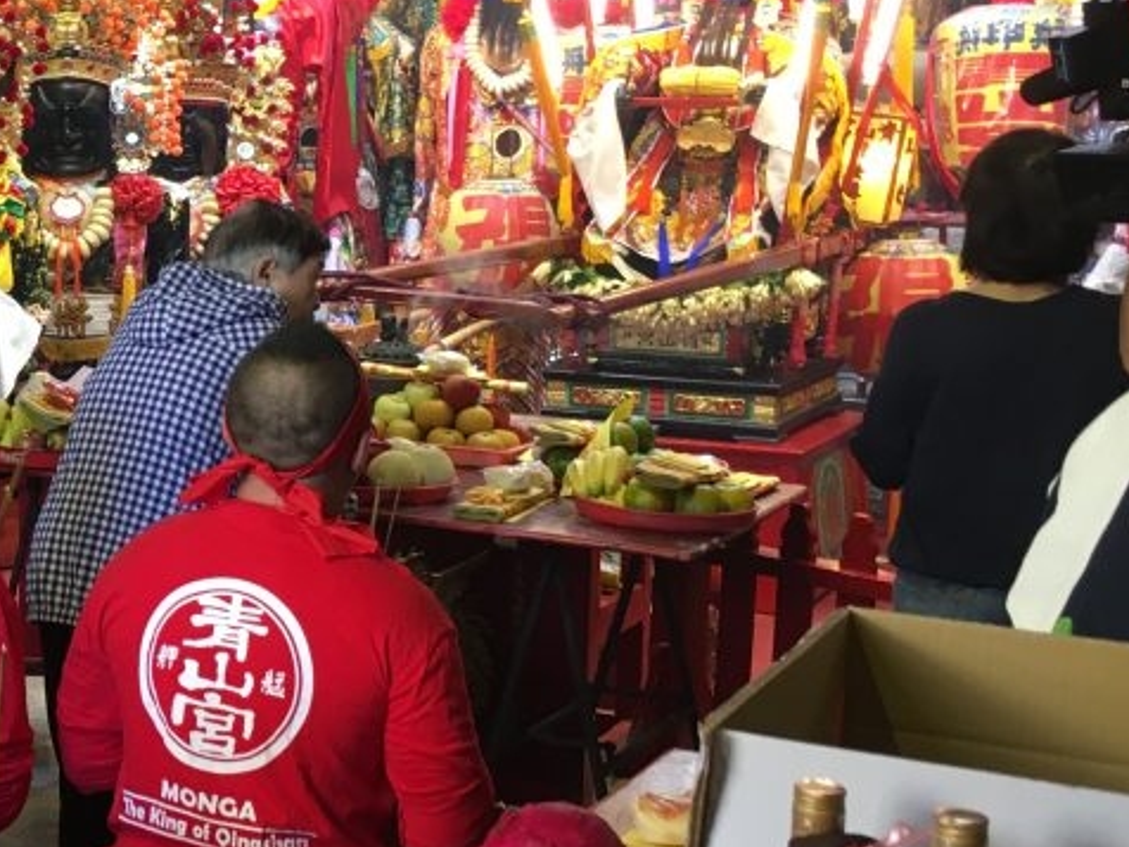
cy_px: 401
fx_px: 2120
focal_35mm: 65
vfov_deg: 22.6
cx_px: -15
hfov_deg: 27.9
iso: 64
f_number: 2.2
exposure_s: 1/30
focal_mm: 4.15
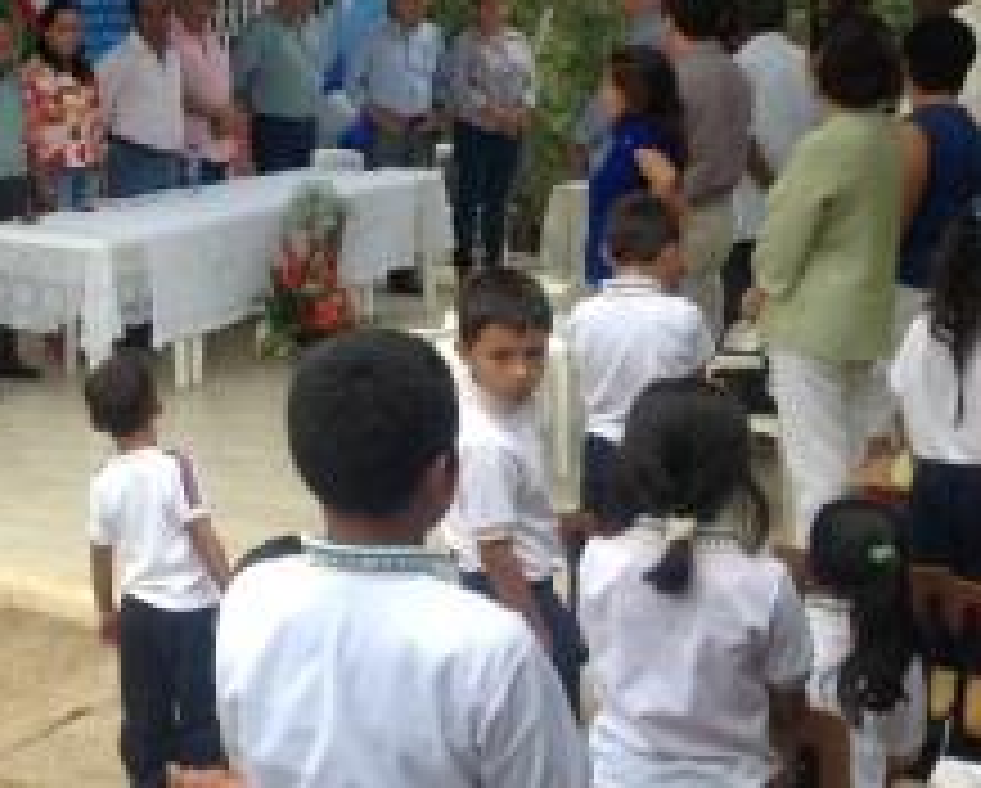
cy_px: 322
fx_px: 2035
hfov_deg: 26.0
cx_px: 50
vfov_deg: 21.9
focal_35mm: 70
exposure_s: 1/530
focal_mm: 4.28
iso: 50
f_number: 2.4
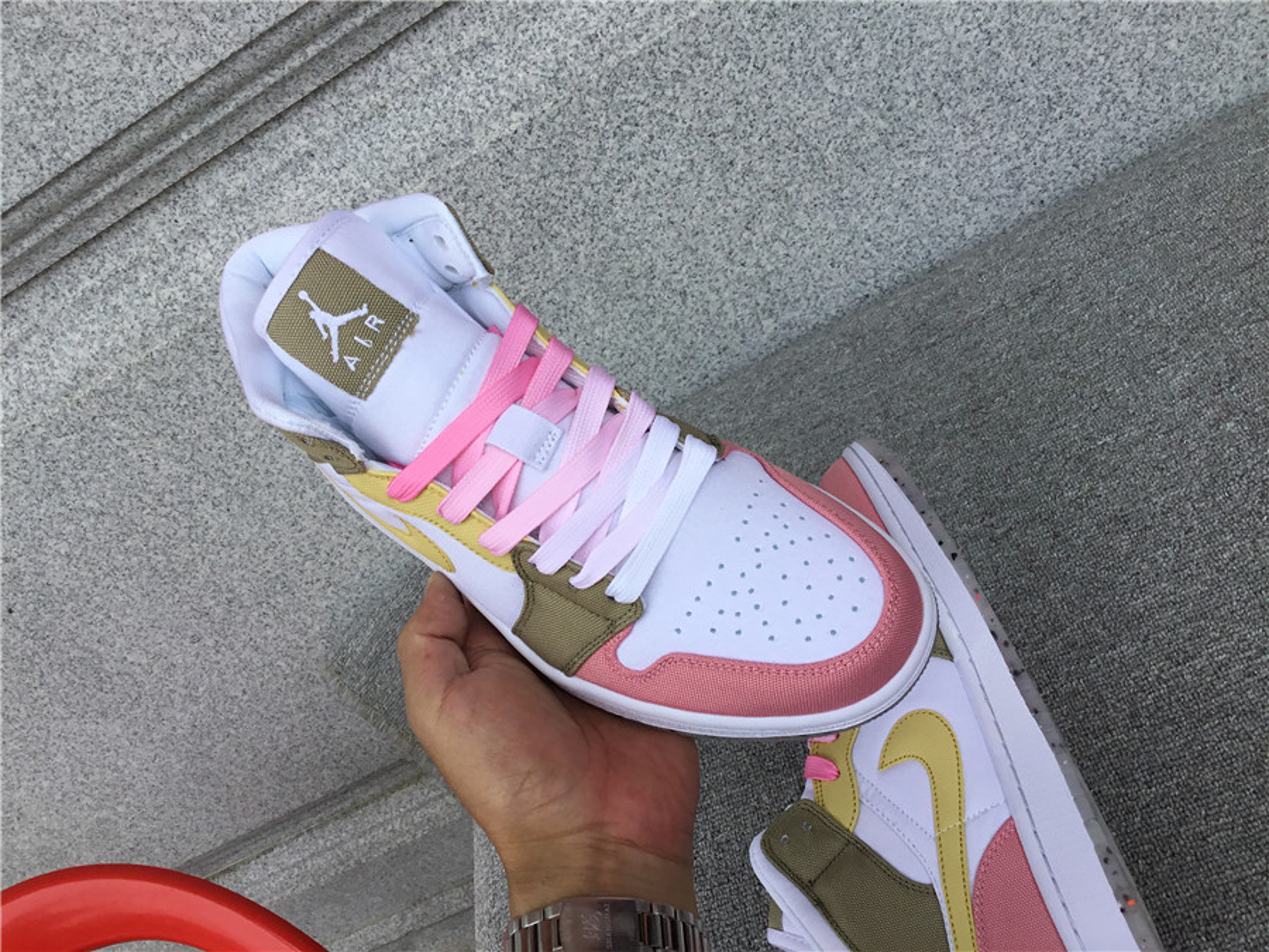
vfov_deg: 45.4
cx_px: 634
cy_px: 476
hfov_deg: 58.4
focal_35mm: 31
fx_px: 1136
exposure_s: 1/858
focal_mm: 3.3
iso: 25
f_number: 2.4
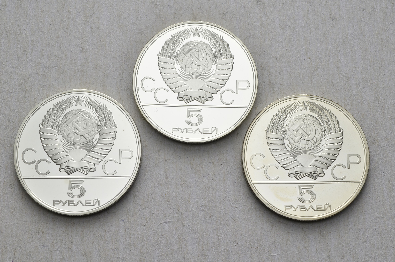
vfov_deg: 20.2
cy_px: 128
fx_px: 734
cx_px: 200
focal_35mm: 67
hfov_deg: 30.1
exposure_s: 1/250
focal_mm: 42
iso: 400
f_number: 14
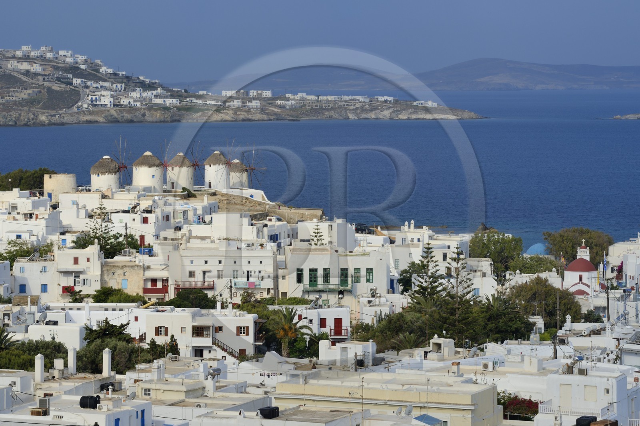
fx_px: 2167
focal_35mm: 122
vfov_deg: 11.2
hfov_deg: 16.8
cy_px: 213
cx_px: 320
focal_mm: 122
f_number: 14
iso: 200
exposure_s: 1/320
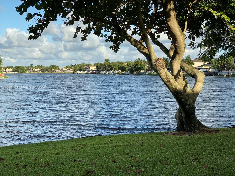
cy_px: 88
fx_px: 353
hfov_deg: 36.8
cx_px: 118
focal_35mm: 52
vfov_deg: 28.0
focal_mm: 6
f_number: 2
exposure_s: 1/761
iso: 20
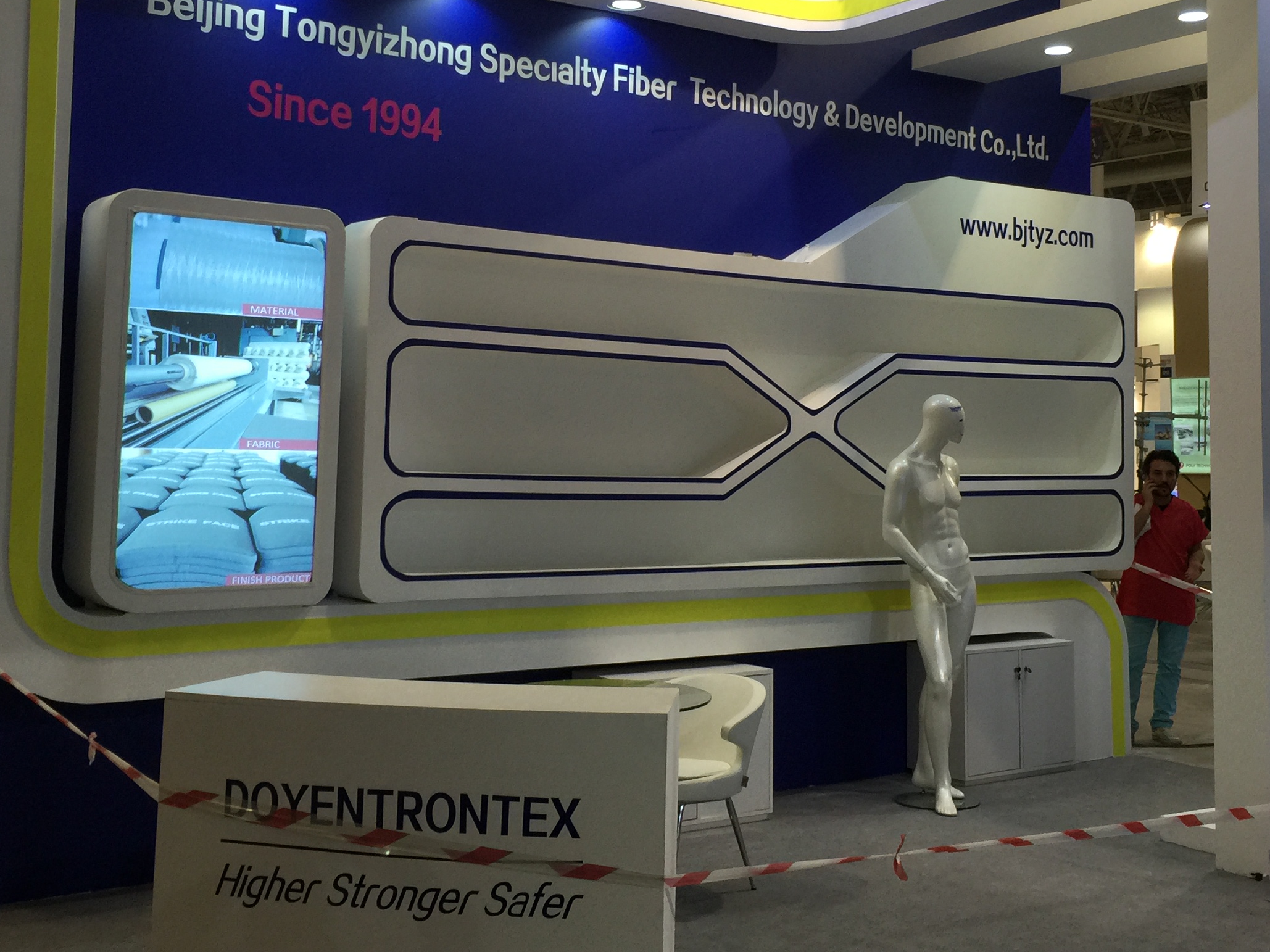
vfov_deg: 31.2
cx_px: 696
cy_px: 305
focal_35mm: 46
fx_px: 1687
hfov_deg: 41.2
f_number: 2.2
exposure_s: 1/40
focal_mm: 4.15
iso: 32
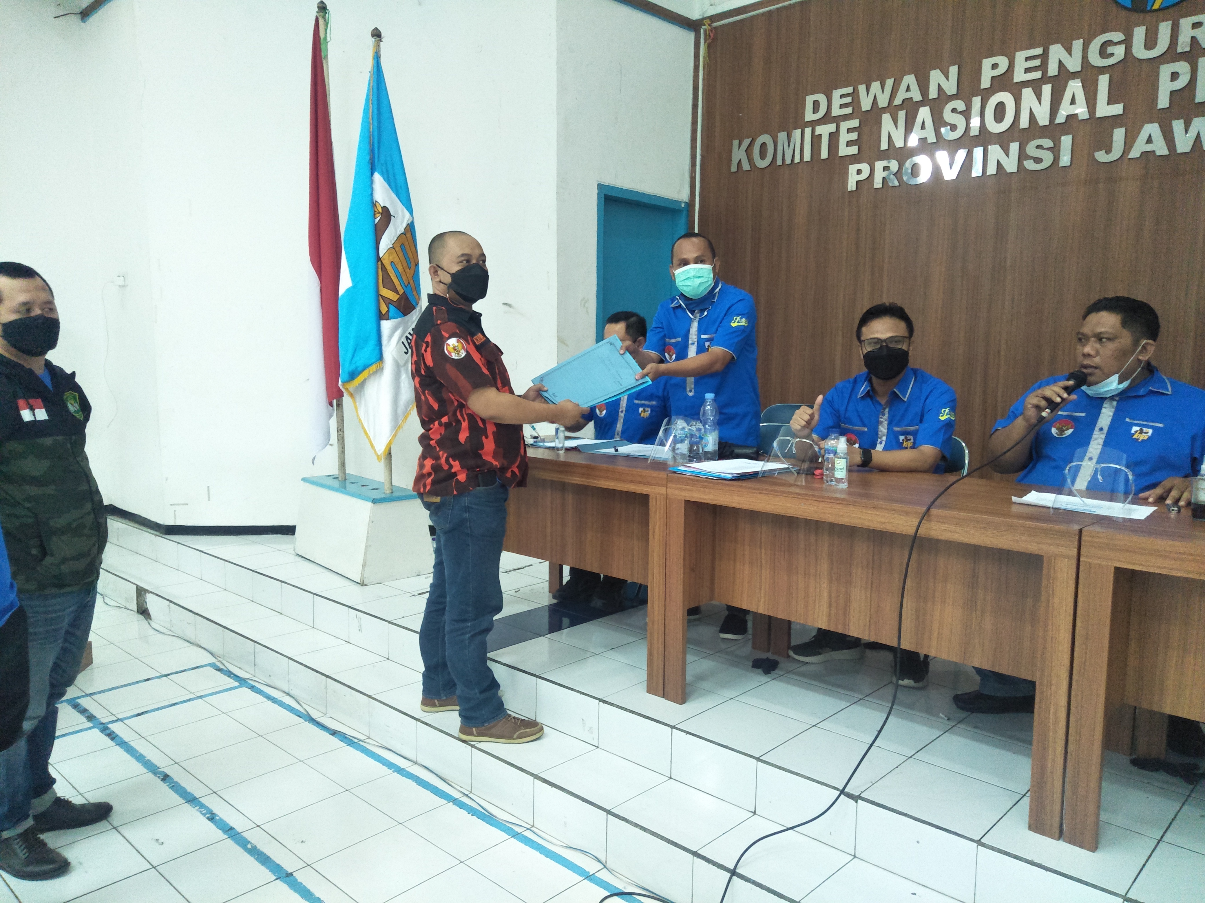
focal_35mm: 20
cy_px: 452
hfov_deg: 81.7
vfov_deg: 66.0
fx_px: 696
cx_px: 602
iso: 494
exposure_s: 1/33
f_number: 2.2
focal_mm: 3.46
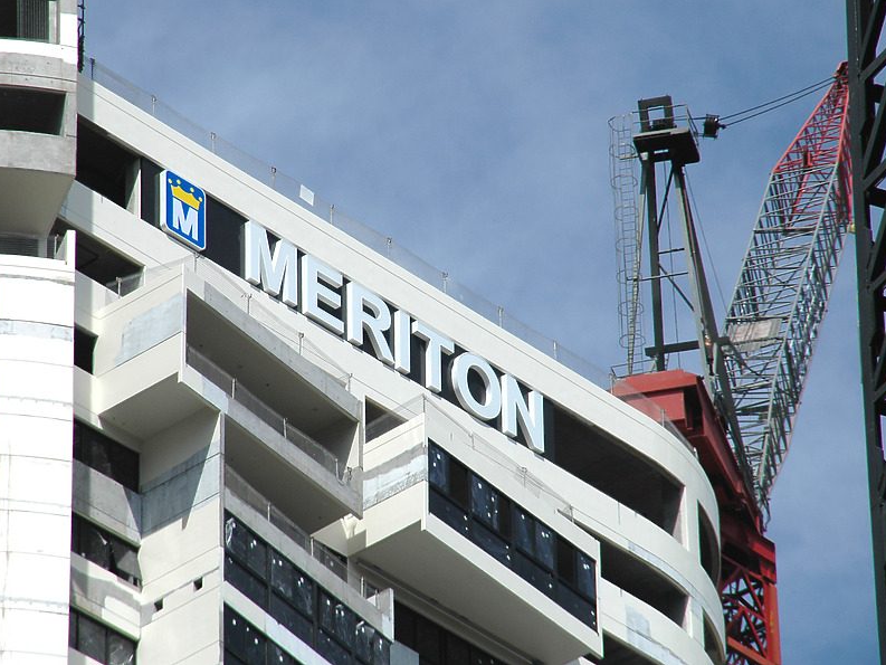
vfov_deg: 4.5
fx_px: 8371
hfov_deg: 6.1
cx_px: 403
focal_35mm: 327
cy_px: 332
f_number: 9
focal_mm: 200
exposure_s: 1/1250
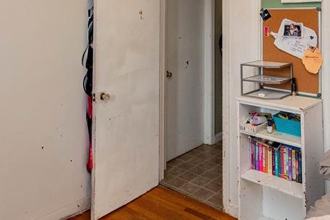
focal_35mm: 33
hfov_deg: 57.0
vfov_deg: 38.8
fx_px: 302
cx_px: 189
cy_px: 53
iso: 2800
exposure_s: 1/60
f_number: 5.6
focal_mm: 10
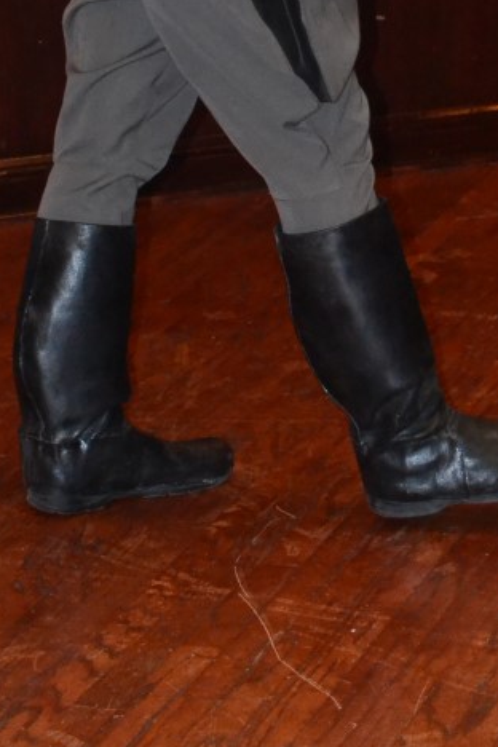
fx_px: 3216
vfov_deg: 13.1
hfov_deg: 8.9
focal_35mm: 155
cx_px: 215
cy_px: -6
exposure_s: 1/60
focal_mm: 42
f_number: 7.1
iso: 3200
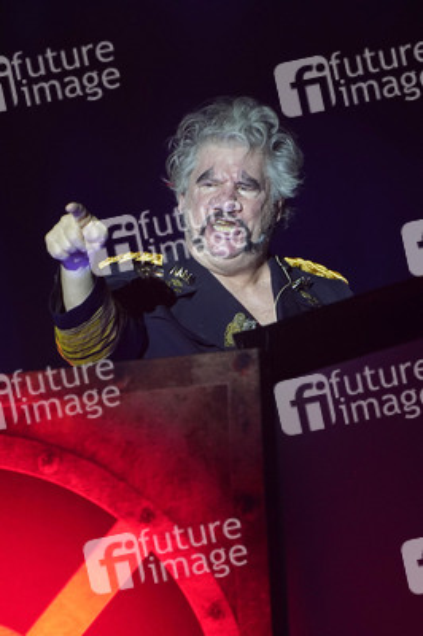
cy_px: 318
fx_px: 10593
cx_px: 212
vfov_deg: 3.4
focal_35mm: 600
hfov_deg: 2.3
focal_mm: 600
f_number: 6.3
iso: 3200
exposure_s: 1/60
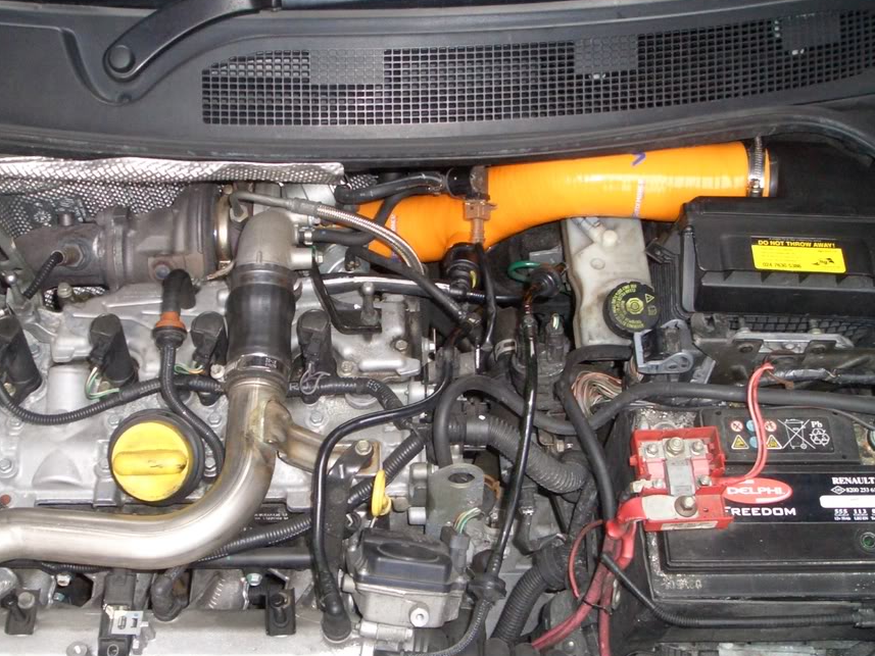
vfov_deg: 33.5
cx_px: 369
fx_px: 1087
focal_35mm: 43
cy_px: 376
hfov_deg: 43.7
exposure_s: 1/40
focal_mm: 4.8
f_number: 4
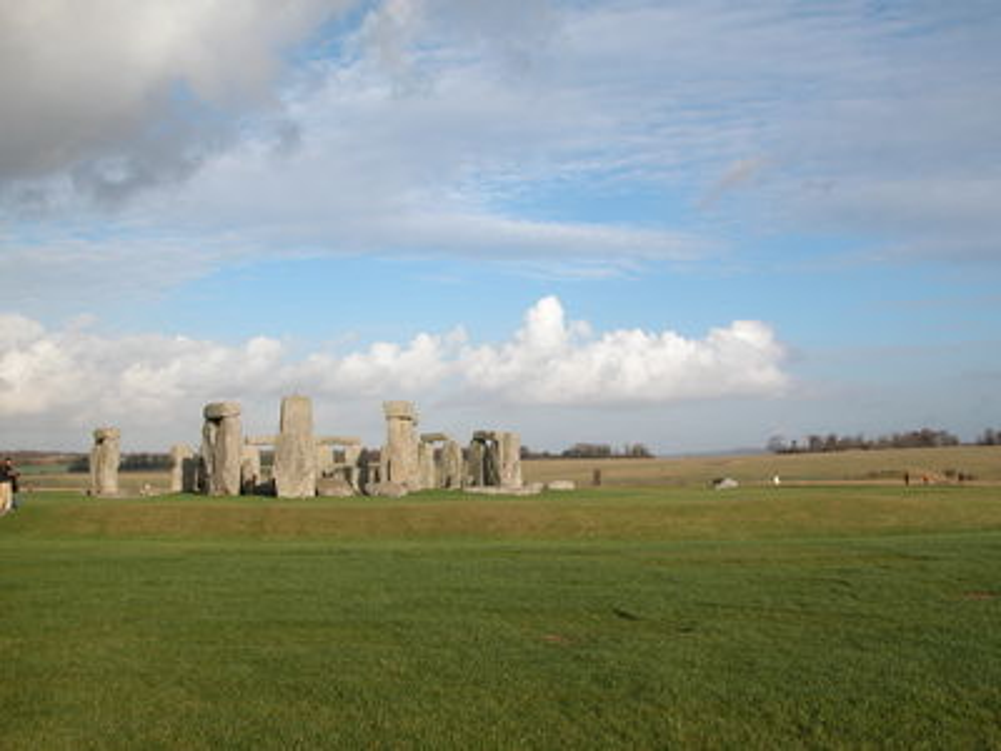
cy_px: 376
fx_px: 1012
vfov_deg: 40.7
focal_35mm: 35
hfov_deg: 52.6
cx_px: 500
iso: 100
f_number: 6.3
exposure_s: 1/381
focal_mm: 9.2
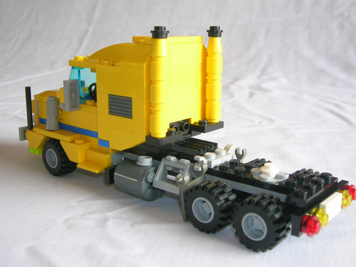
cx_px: 178
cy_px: 134
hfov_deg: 44.8
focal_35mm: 42
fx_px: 432
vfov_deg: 34.3
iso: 50
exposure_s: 1/11.5
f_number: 3.1
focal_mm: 7
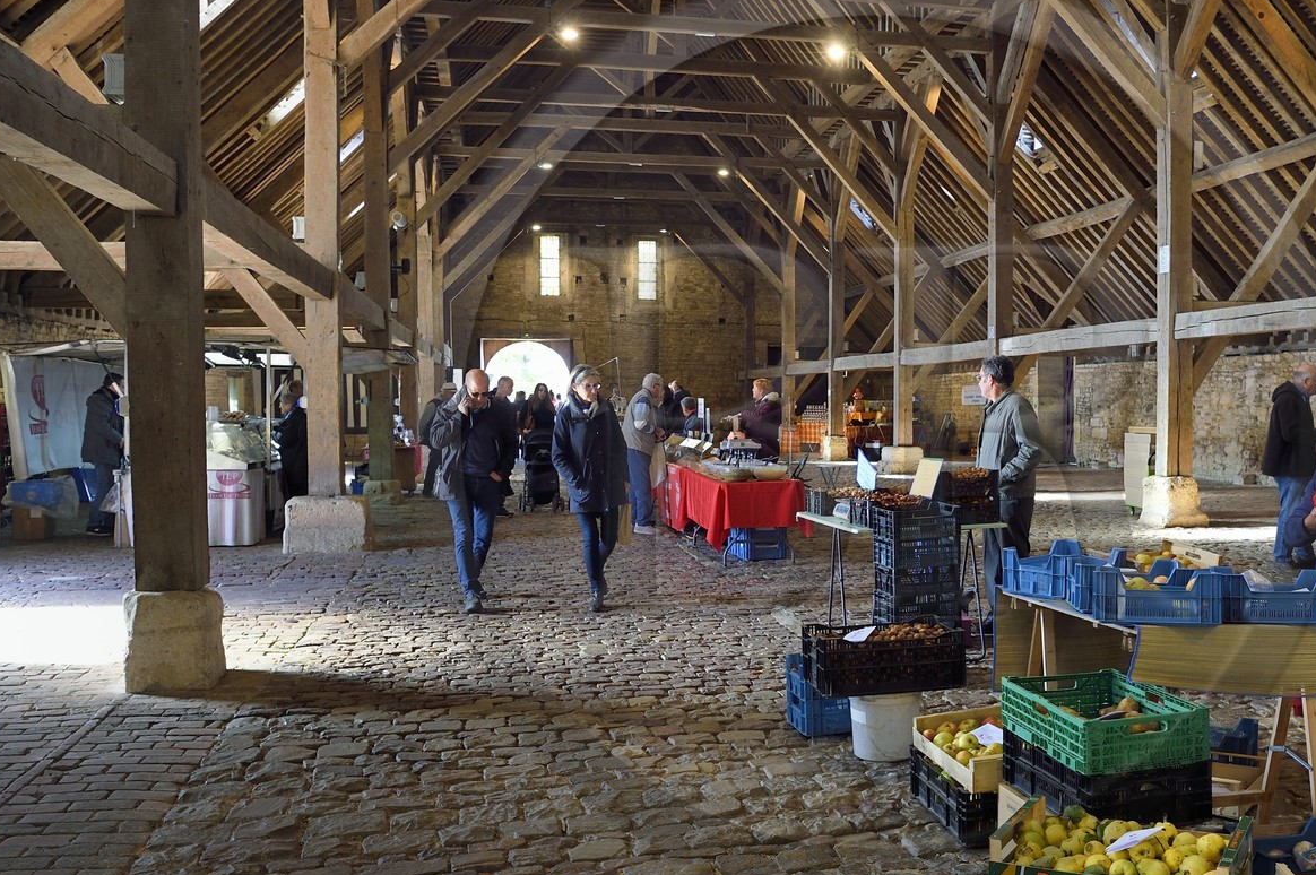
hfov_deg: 56.1
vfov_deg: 39.9
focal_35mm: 33
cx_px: 876
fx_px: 1205
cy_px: 433
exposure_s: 1/60
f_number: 5
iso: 800
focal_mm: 24
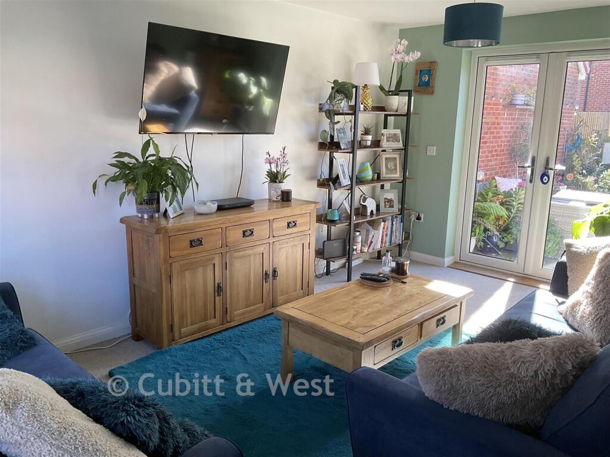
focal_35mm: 29
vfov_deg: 48.2
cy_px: 228
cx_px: 305
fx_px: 511
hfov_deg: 61.7
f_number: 1.8
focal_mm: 3
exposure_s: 1/122
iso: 50
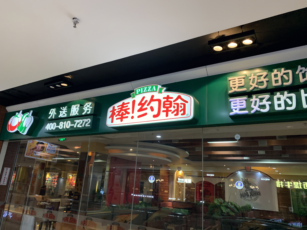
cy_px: 115
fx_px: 231
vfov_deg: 53.1
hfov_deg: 67.3
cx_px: 154
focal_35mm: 26
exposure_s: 1/50
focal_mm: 4.25
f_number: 1.8
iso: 250
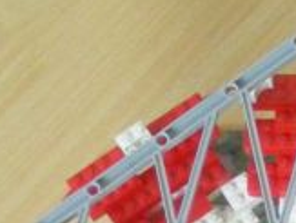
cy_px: 508
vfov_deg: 6.6
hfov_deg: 8.8
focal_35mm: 217
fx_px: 1860
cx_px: 475
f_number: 2.8
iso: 400
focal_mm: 5.7
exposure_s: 1/56.4
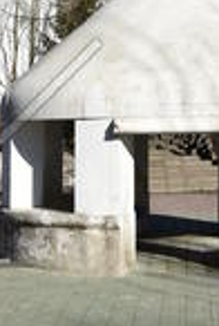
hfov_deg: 12.7
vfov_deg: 18.0
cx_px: 216
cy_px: -76
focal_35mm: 107
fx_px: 972
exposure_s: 1/250
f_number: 9
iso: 100
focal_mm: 18
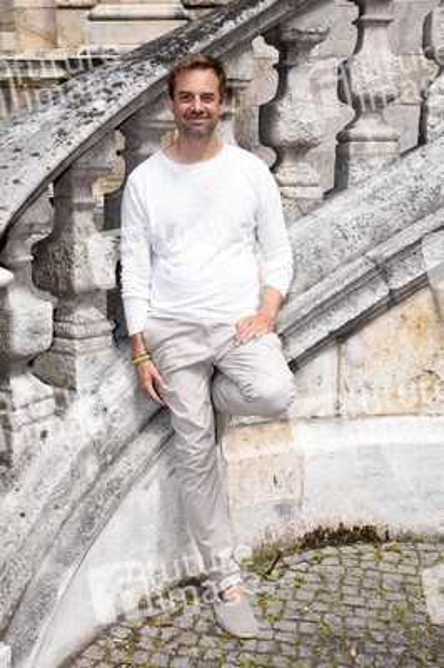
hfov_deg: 26.9
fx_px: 927
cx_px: 222
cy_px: 334
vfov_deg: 39.6
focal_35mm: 50
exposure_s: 1/160
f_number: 11
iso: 400
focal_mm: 50
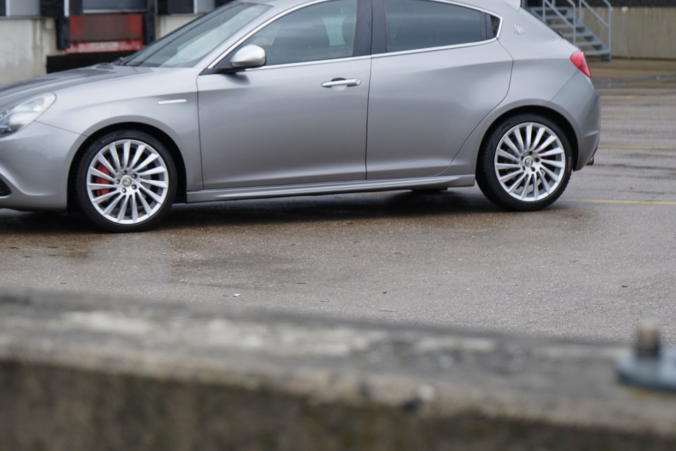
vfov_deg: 13.5
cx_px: 273
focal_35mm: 101
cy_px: 171
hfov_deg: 20.2
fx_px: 1896
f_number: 5.6
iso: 500
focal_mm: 70
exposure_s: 1/160
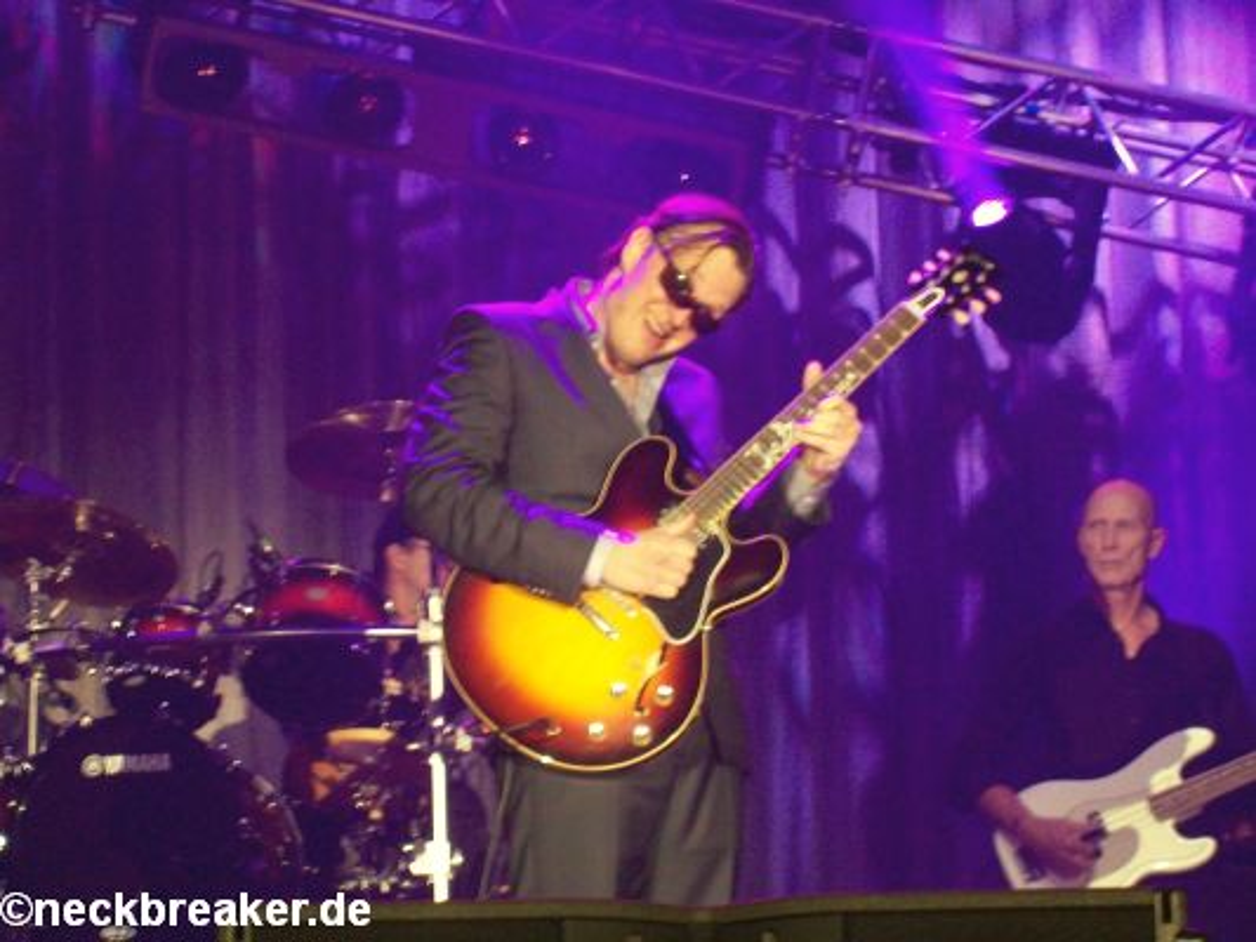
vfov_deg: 13.7
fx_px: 3920
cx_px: 628
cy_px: 471
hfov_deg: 18.2
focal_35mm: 108
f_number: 4.8
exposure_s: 1/8
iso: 200
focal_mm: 18
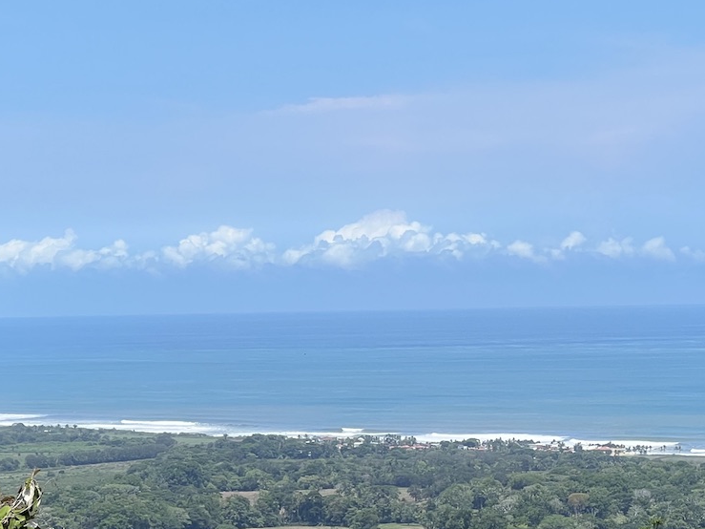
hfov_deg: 13.2
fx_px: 3054
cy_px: 427
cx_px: 406
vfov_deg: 9.9
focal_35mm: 150
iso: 32
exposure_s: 1/758
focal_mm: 9
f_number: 2.8
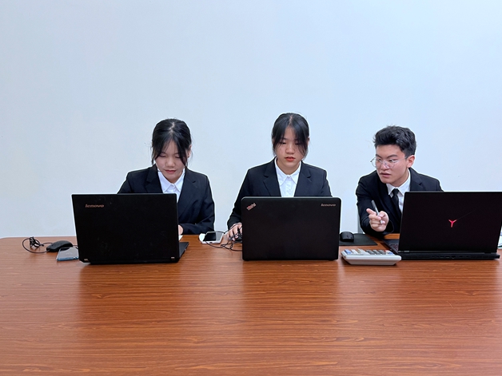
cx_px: 278
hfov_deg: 61.5
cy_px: 174
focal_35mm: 29
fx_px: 421
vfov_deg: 48.2
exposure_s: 1/50
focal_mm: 5.1
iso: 125
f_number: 1.6
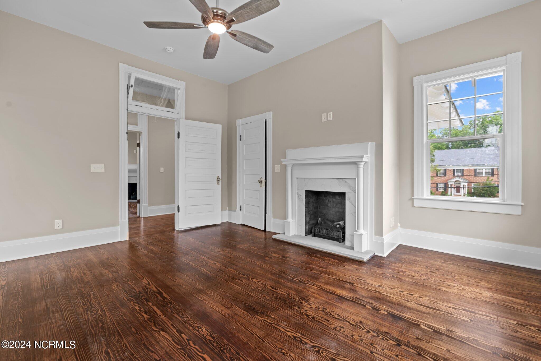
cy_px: 180
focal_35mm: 16
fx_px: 248
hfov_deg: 95.0
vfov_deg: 72.1
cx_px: 270
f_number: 8
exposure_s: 1/1.67
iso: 400
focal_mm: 16.5
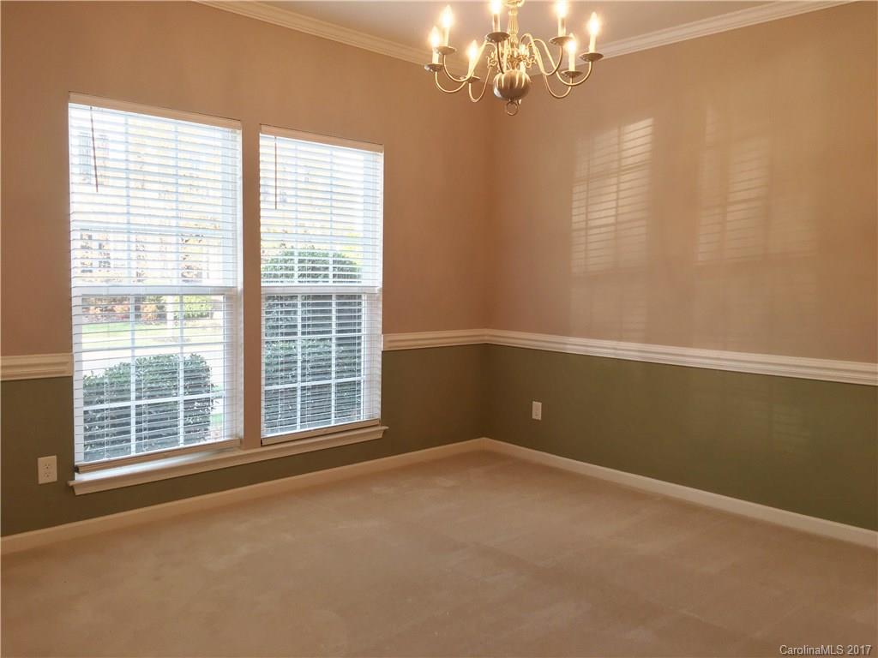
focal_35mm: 29
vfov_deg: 48.2
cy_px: 329
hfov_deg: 61.7
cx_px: 439
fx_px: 736
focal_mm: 4.15
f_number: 2.2
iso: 32
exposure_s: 1/60
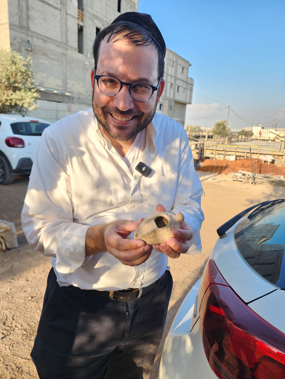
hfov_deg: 58.9
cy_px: 190
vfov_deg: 73.9
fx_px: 252
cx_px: 142
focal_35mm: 23
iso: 16
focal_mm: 6.4
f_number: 1.8
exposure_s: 1/180
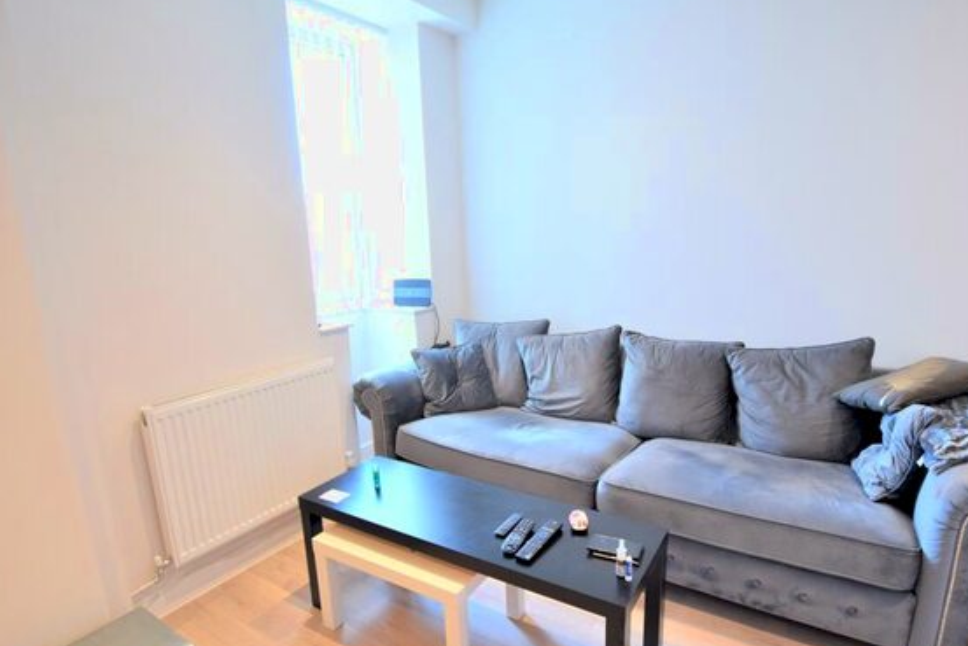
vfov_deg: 64.5
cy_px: 353
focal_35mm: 19
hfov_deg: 86.8
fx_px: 511
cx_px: 515
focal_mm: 10
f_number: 3.5
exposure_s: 1/30
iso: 400
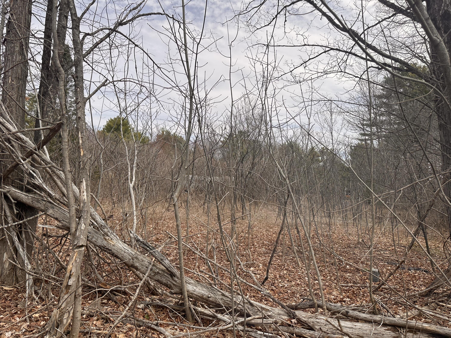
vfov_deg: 56.8
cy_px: 169
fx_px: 313
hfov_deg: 71.6
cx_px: 226
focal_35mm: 24
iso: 80
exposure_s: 1/4184
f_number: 1.78
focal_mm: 6.86
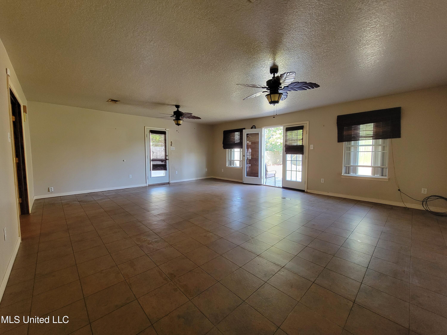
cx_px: 224
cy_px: 168
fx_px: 168
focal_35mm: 13
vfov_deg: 89.9
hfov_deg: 106.2
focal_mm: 2.2
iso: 400
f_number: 2.2
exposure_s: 1/60
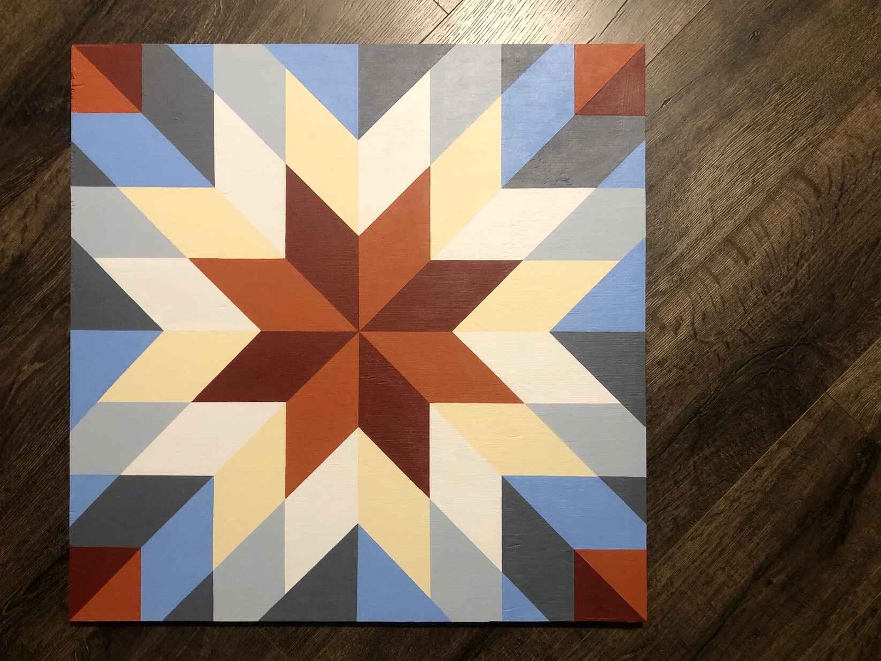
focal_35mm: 30
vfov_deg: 46.8
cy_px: 347
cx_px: 421
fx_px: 764
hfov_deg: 59.9
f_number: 1.8
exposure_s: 1/15
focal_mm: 3.99
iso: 100
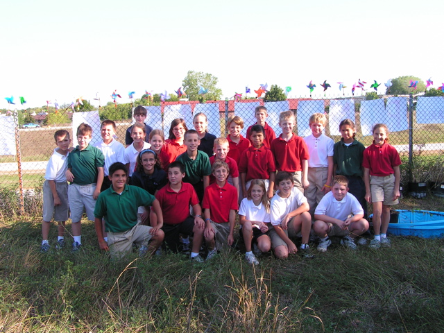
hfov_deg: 49.0
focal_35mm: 38
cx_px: 222
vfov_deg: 37.7
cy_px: 166
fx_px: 487
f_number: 5.6
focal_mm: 6.3
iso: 50
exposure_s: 1/100
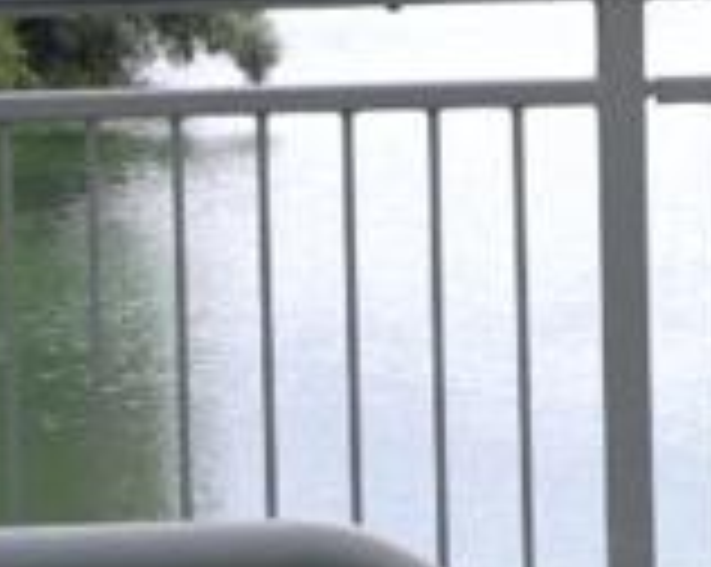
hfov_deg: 6.0
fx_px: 6809
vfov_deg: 4.7
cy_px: -328
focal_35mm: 324
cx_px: 783
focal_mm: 55
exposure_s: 1/250
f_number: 8
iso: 200
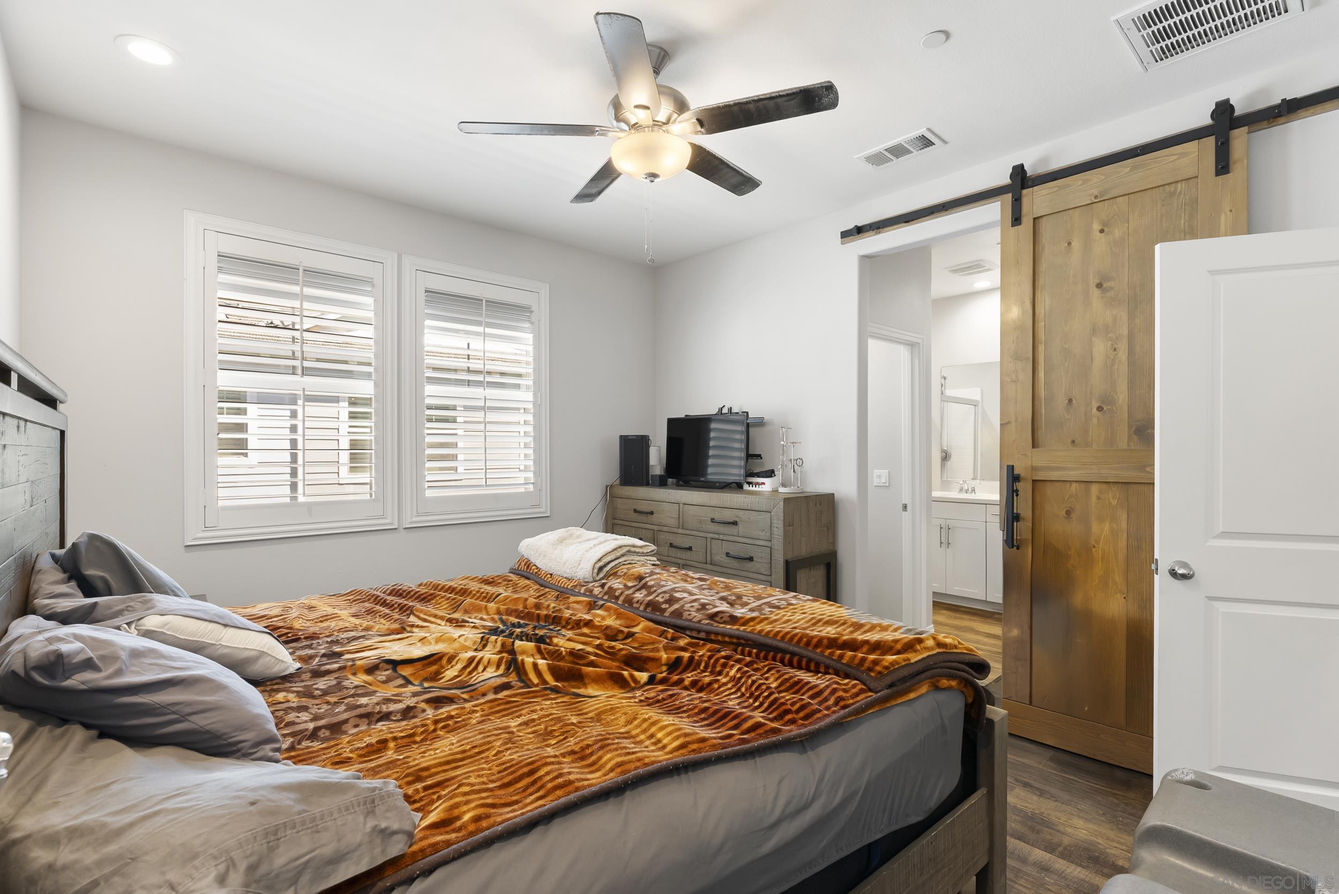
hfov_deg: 96.7
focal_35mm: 16
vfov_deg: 73.8
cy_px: 447
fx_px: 595
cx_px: 670
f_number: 8
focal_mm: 16
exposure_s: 1/1.67
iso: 500
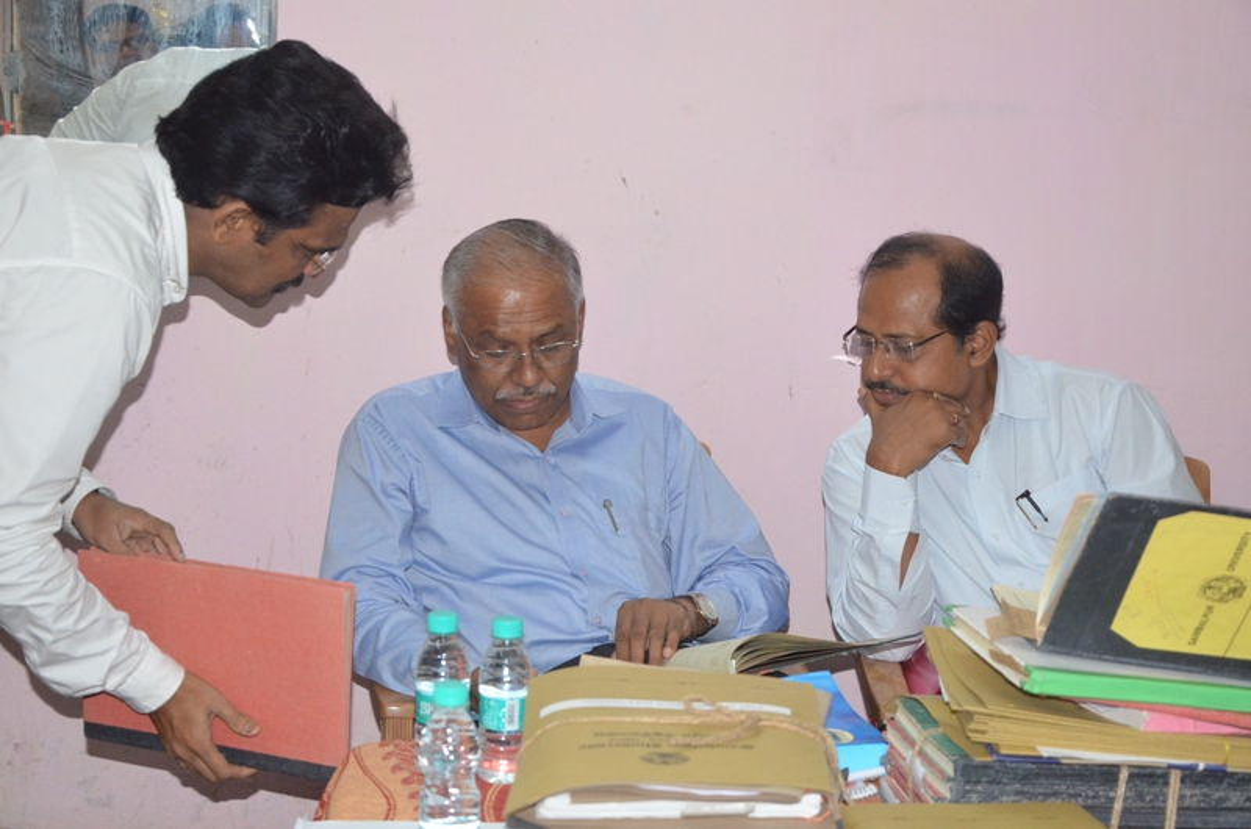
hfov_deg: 28.1
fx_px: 2497
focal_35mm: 72
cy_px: 414
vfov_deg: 18.8
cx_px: 626
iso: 2500
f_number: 5.6
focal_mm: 48
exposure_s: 1/125
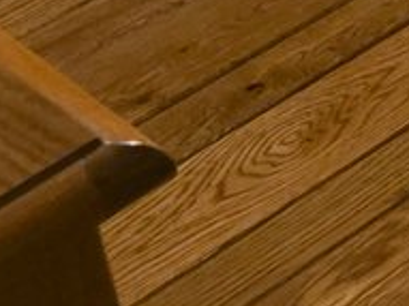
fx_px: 2149
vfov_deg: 7.0
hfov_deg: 8.4
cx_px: 1391
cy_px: -733
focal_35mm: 182
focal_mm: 6.3
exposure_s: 1/120
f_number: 1.7
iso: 1600
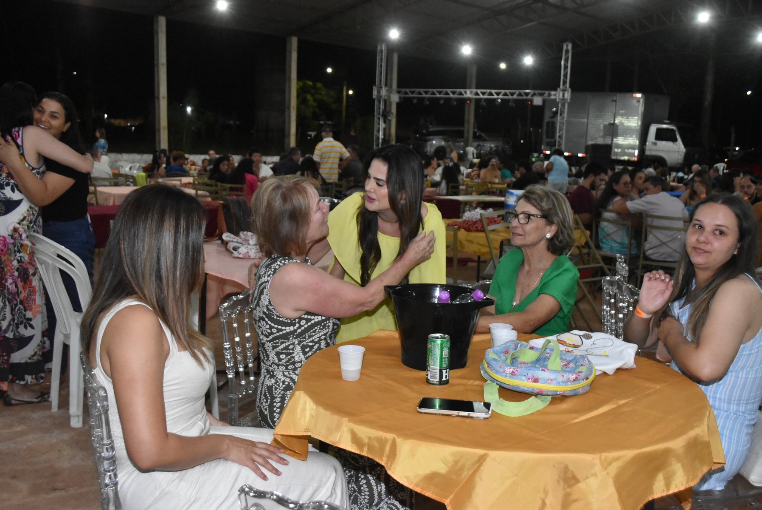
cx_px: 381
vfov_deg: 36.9
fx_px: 763
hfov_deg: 53.1
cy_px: 255
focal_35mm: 36
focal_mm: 24
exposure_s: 1/80
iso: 5000
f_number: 5
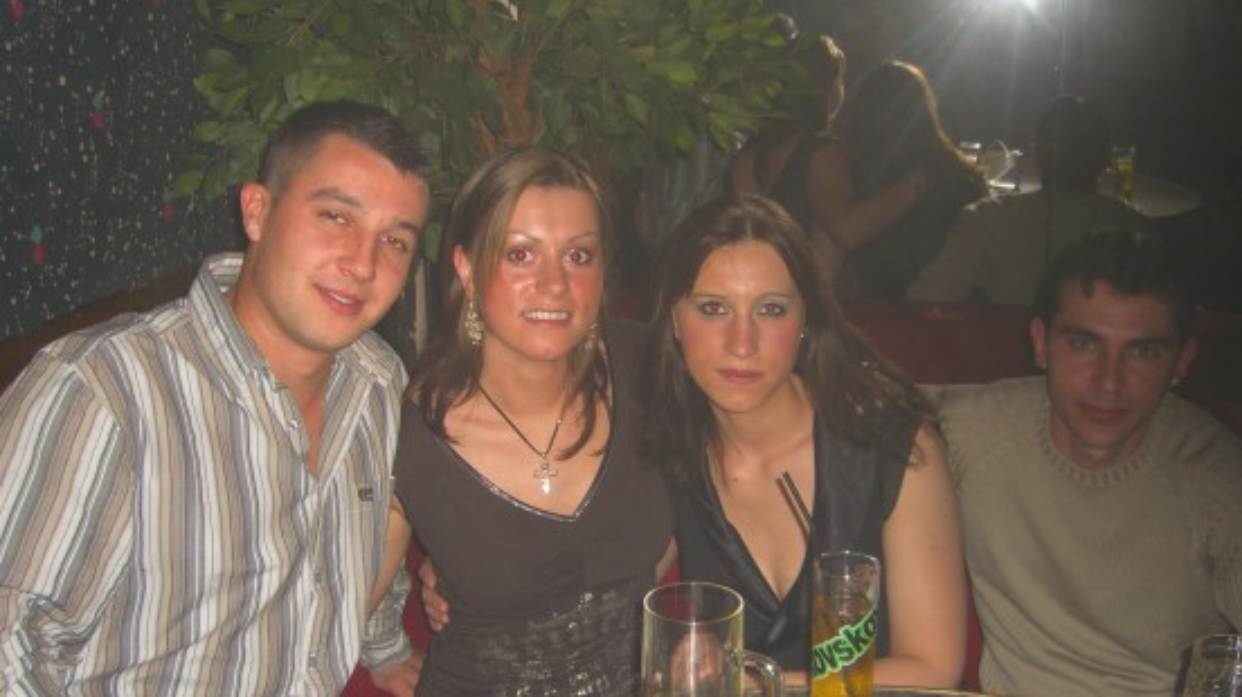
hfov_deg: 45.5
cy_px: 411
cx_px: 603
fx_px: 1481
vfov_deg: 26.5
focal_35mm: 45
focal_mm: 7.9
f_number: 2.8
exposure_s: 1/60
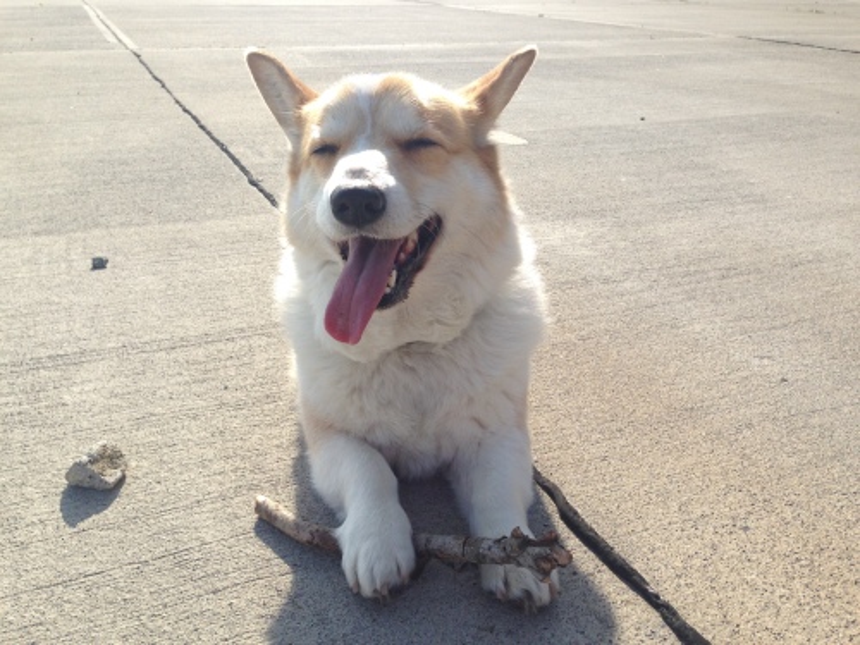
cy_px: 322
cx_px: 430
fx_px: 820
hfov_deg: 55.4
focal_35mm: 33
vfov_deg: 42.9
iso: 50
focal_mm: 4.12
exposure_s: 1/1323
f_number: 2.4
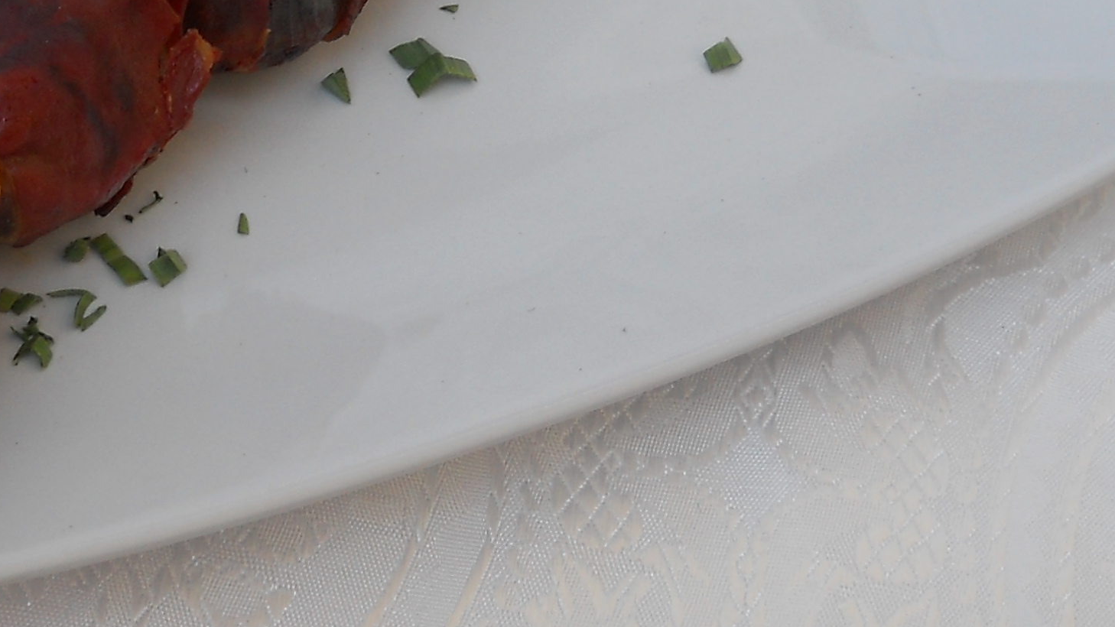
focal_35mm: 100
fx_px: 2956
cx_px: 320
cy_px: 47
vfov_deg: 12.0
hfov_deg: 21.2
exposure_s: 1/50
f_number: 3.1
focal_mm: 6.72
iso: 80
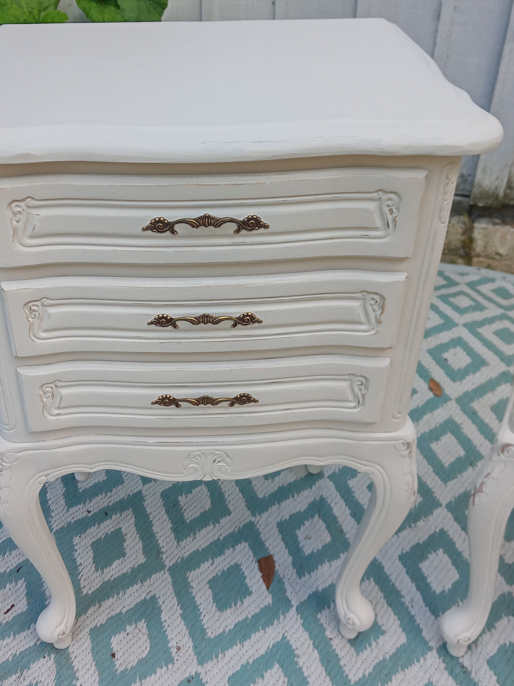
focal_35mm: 36
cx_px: 205
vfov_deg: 51.2
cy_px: 296
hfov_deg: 39.5
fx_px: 713
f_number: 1.8
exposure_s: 1/923
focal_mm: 3.57
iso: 112
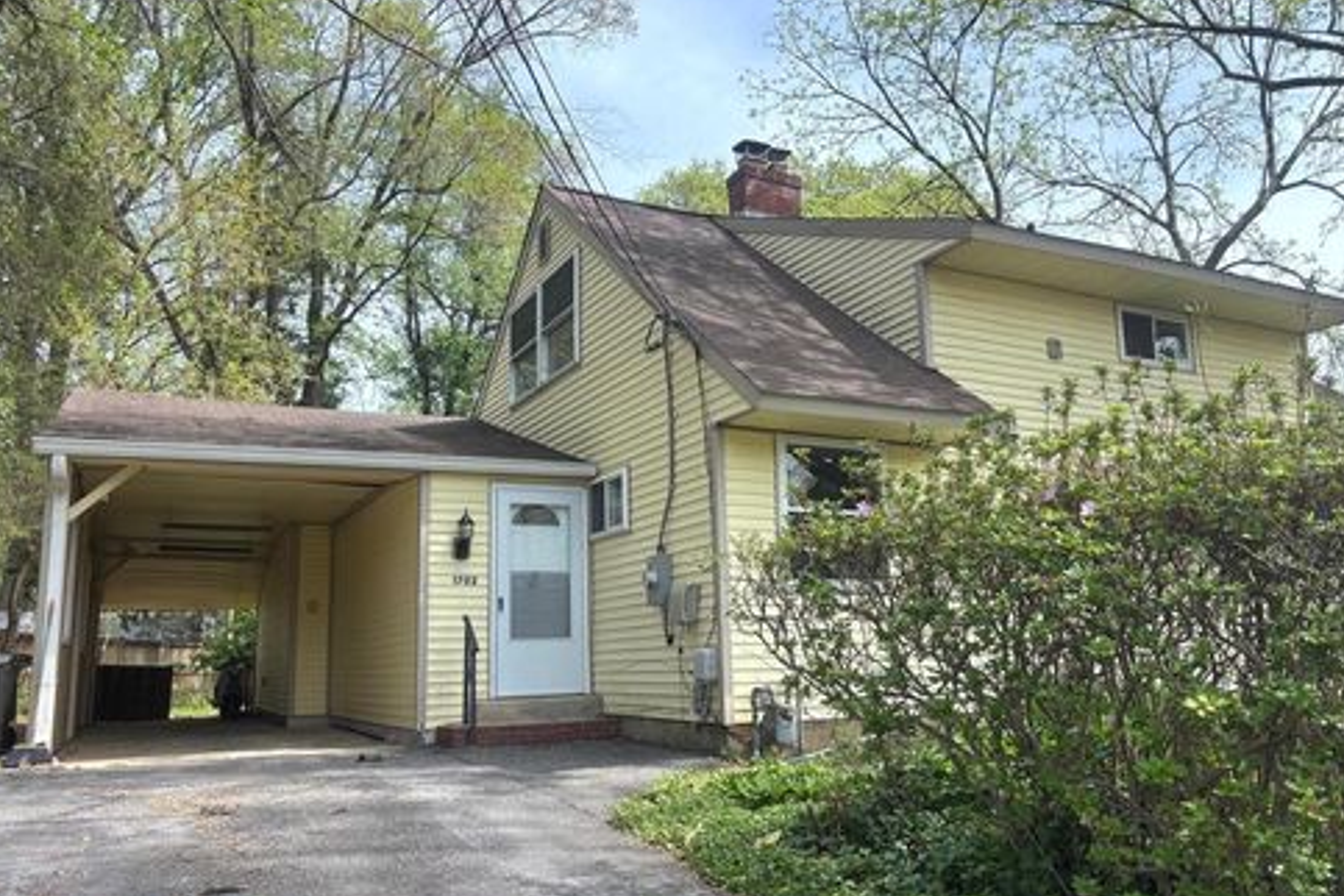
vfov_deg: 46.4
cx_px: 668
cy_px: 480
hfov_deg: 65.5
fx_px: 1045
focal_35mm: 28
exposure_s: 1/1248
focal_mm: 5.96
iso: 50
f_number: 1.6
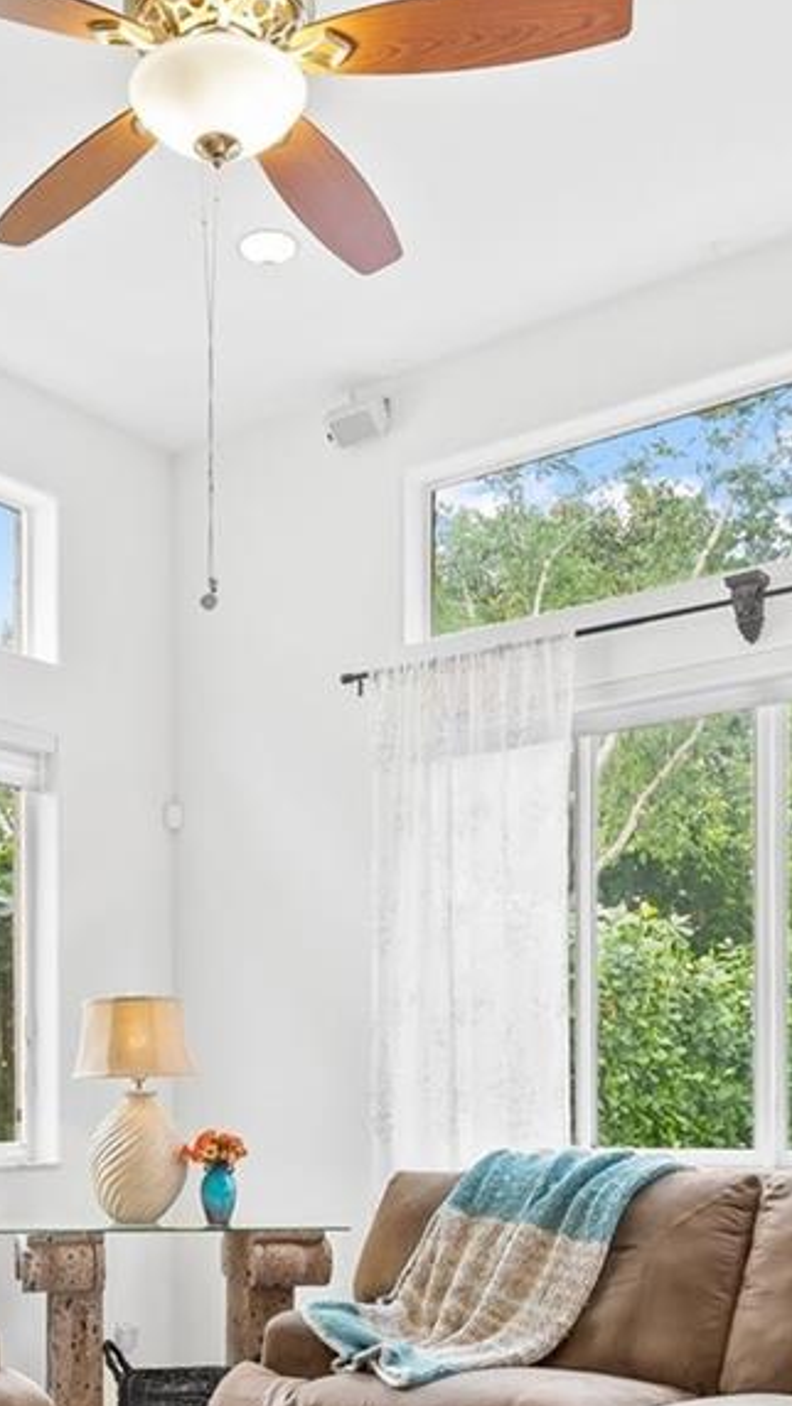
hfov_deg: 28.8
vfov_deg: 47.3
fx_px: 1530
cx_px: 263
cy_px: 1080
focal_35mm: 41
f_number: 9
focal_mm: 14
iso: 200
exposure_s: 1/2.5
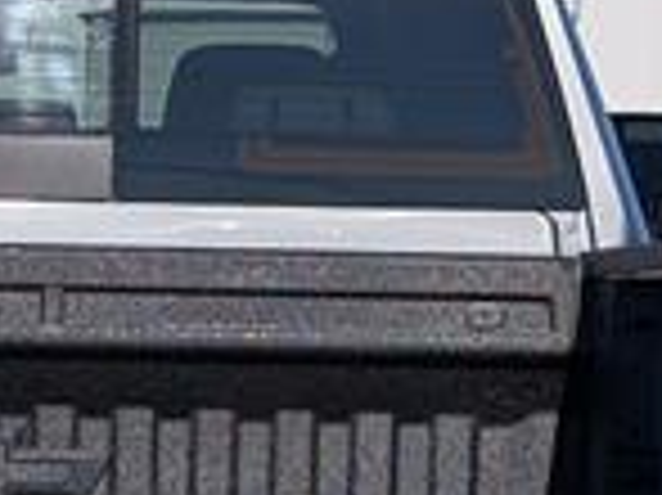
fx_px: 4070
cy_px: 662
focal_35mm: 213
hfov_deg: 9.2
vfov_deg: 6.9
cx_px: 27
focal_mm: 6.9
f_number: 1.68
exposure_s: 1/2000
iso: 20
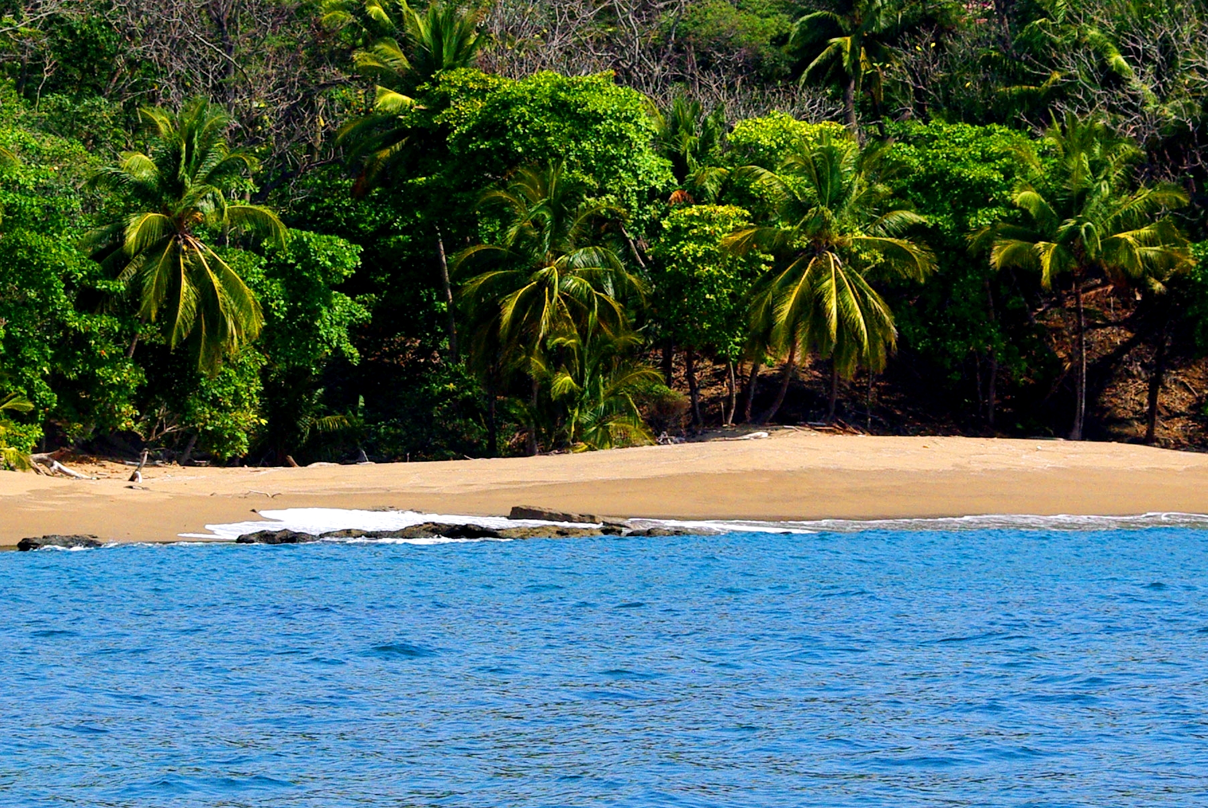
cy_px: 335
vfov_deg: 6.1
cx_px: 596
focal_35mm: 226
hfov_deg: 9.1
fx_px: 7592
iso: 400
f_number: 11
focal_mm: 70
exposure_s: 1/500
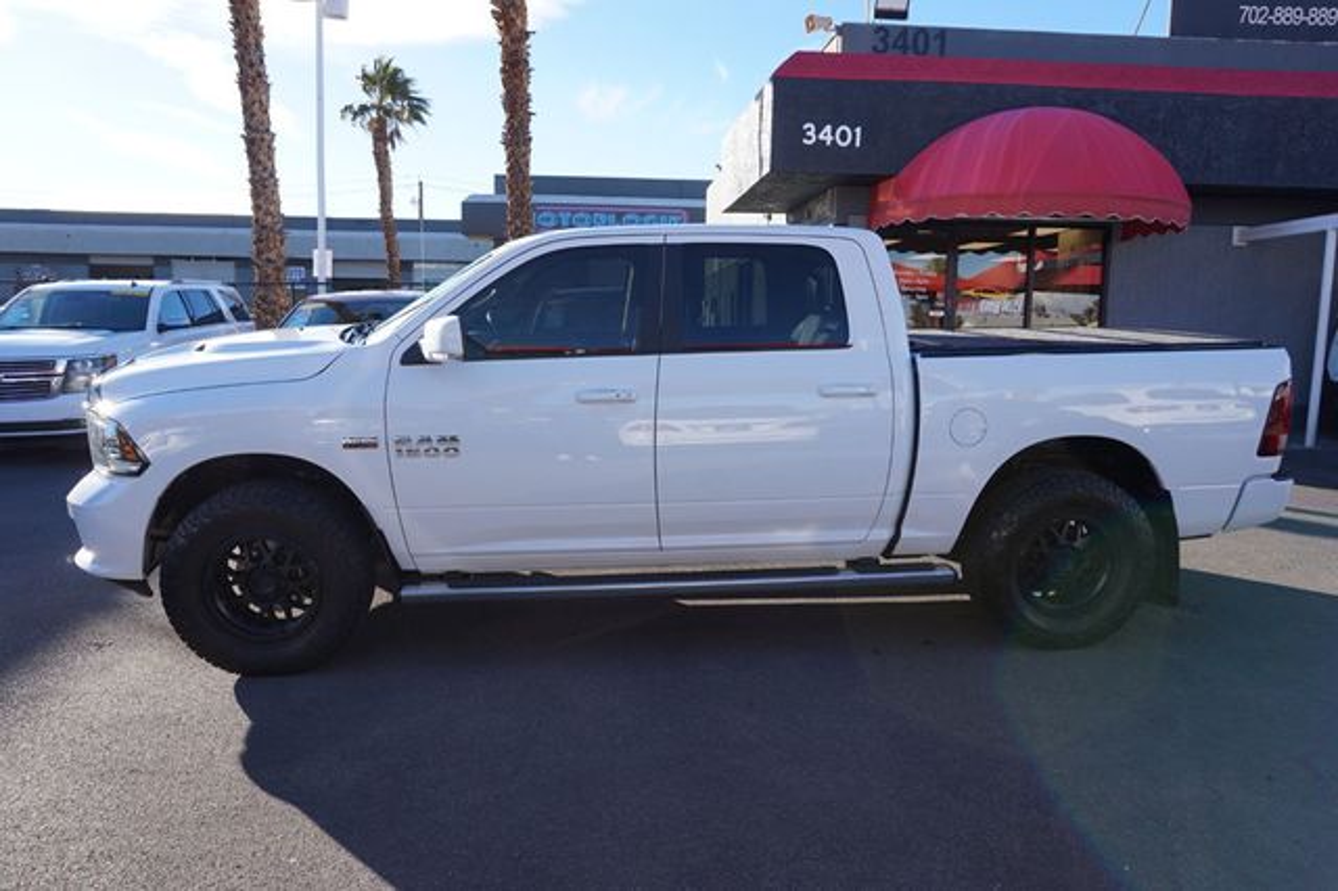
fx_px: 892
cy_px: 446
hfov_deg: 73.8
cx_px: 669
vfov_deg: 53.1
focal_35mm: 24
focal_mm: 16
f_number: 8
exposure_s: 1/100
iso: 100
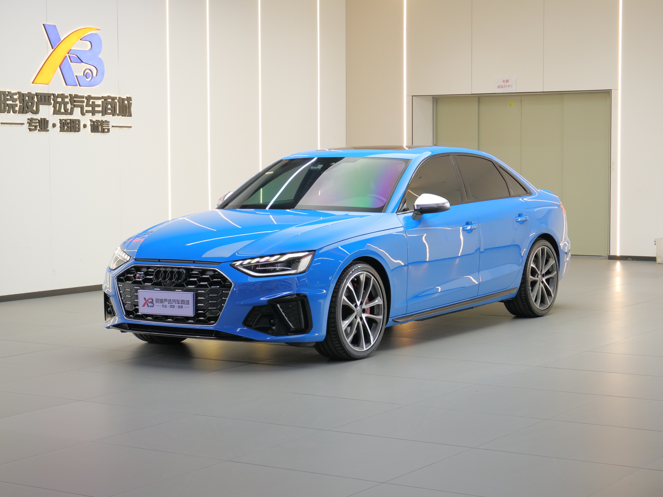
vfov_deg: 21.0
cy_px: 248
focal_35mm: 70
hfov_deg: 27.8
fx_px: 1341
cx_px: 332
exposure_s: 1/25
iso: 800
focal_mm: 35
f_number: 5.6
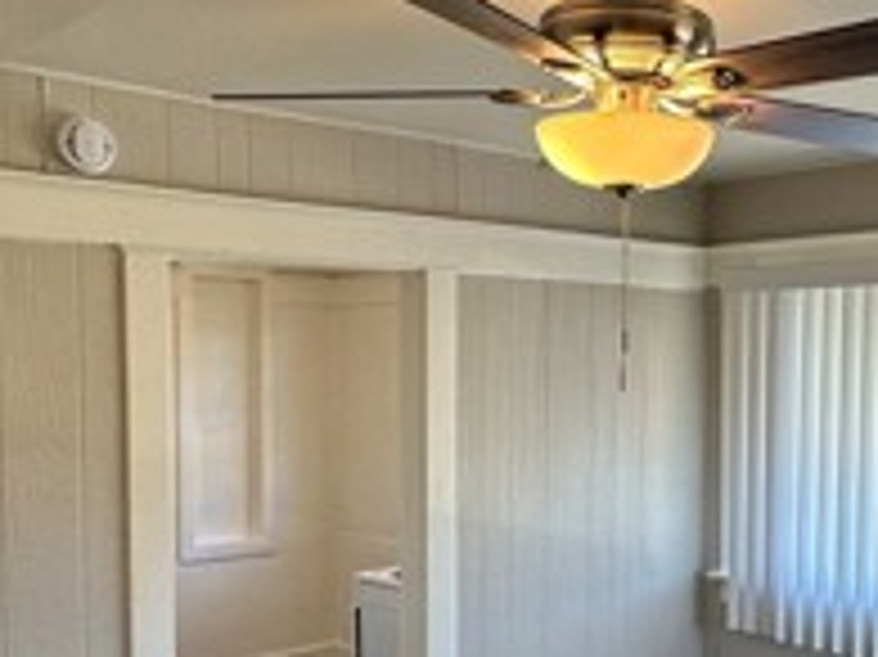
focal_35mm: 46
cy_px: 428
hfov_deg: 39.8
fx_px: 1166
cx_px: 684
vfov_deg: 31.3
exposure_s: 1/120
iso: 64
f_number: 2.2
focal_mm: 2.22
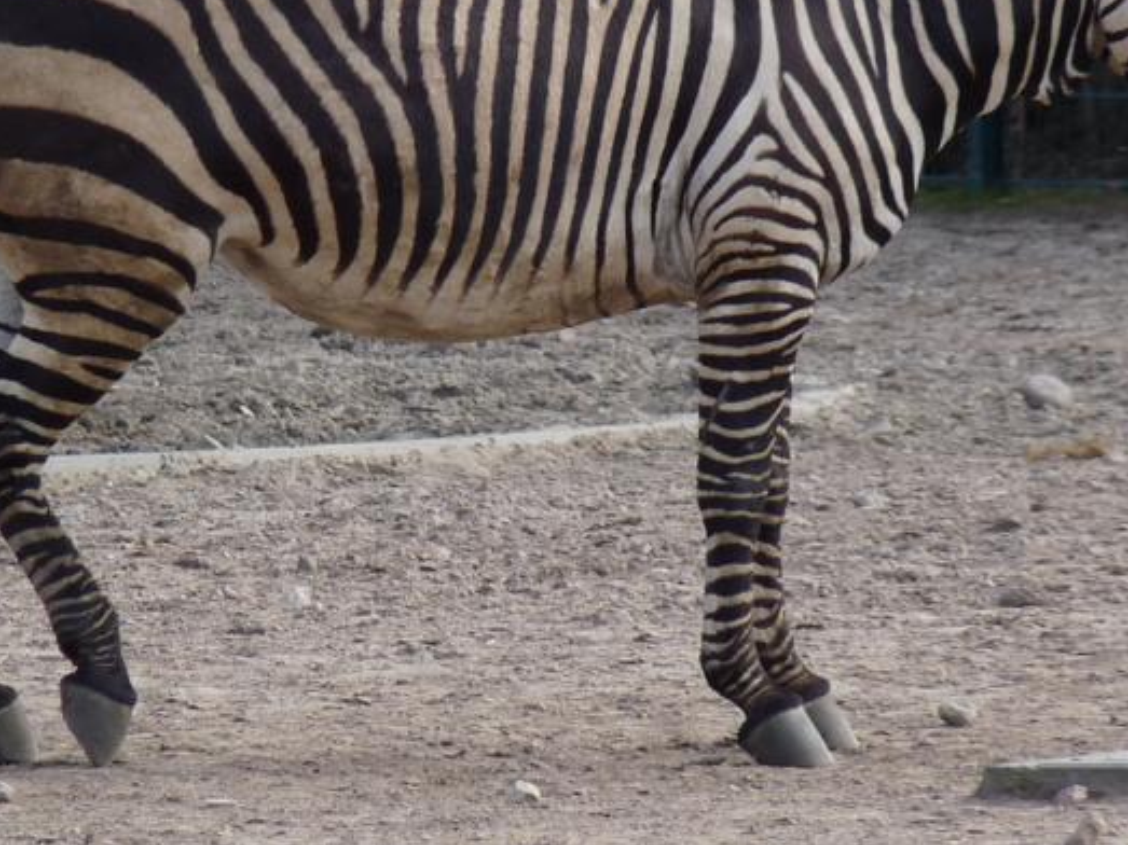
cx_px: 578
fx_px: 29386
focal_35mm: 902
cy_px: 205
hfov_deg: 2.2
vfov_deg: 1.6
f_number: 5
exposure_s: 1/250
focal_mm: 74.4
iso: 100
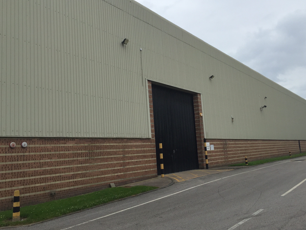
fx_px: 301
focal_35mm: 34
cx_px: 171
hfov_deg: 53.8
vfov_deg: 41.8
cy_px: 108
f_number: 2.2
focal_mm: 4.15
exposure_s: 1/1412
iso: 32
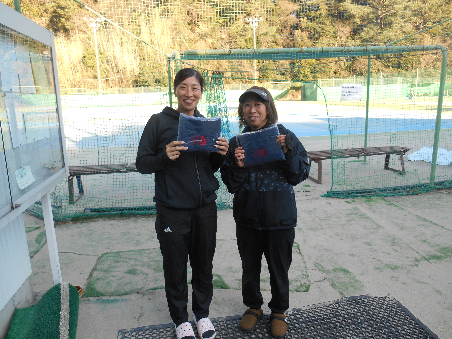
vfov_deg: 53.1
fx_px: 339
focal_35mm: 26
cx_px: 226
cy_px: 170
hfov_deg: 67.3
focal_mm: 4.7
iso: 80
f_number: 3.4
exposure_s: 1/80
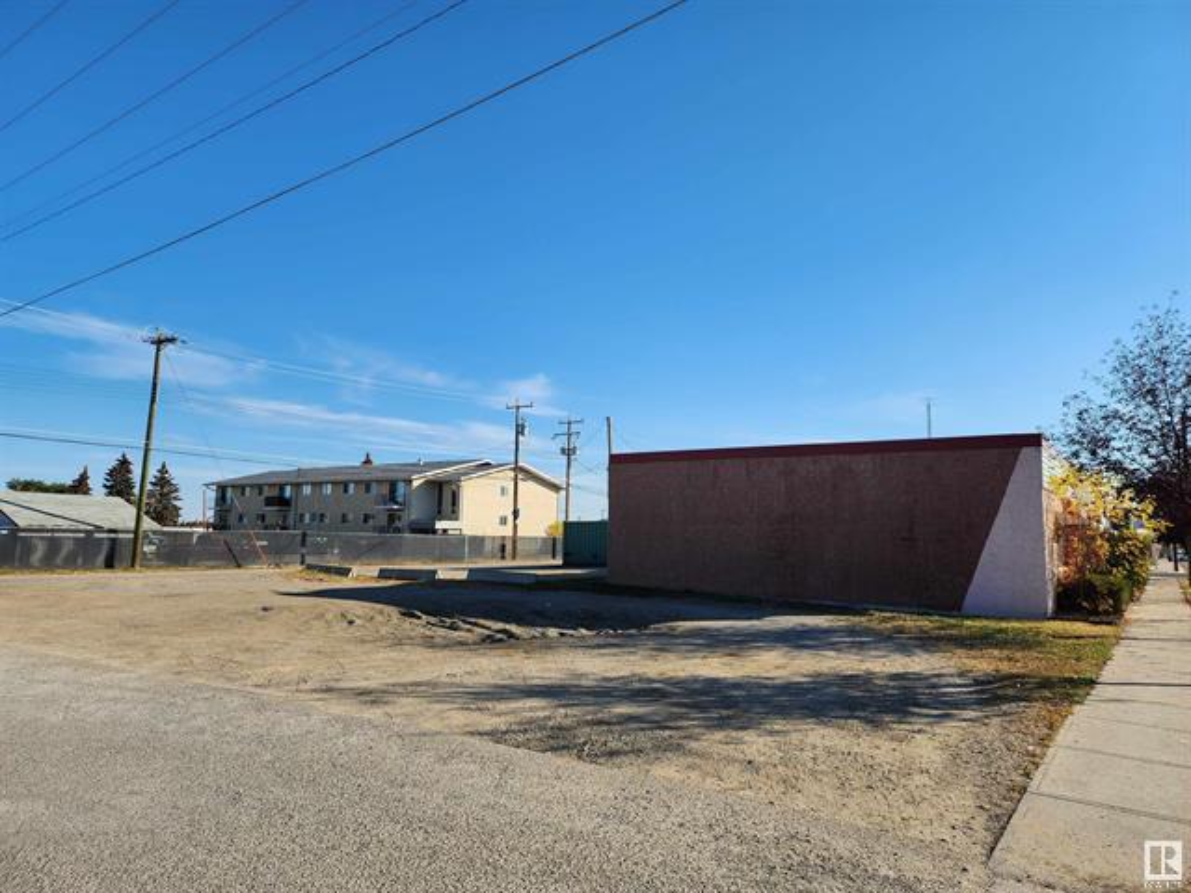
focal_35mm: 23
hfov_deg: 73.9
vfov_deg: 58.9
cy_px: 446
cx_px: 596
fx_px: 791
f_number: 1.8
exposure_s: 1/1076
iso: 12
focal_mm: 6.4
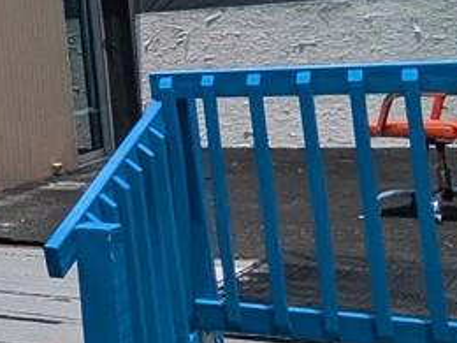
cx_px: -502
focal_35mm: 86
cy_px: 9
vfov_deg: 16.8
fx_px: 1135
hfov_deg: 16.3
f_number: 2.2
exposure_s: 1/3704
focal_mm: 1.83
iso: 50
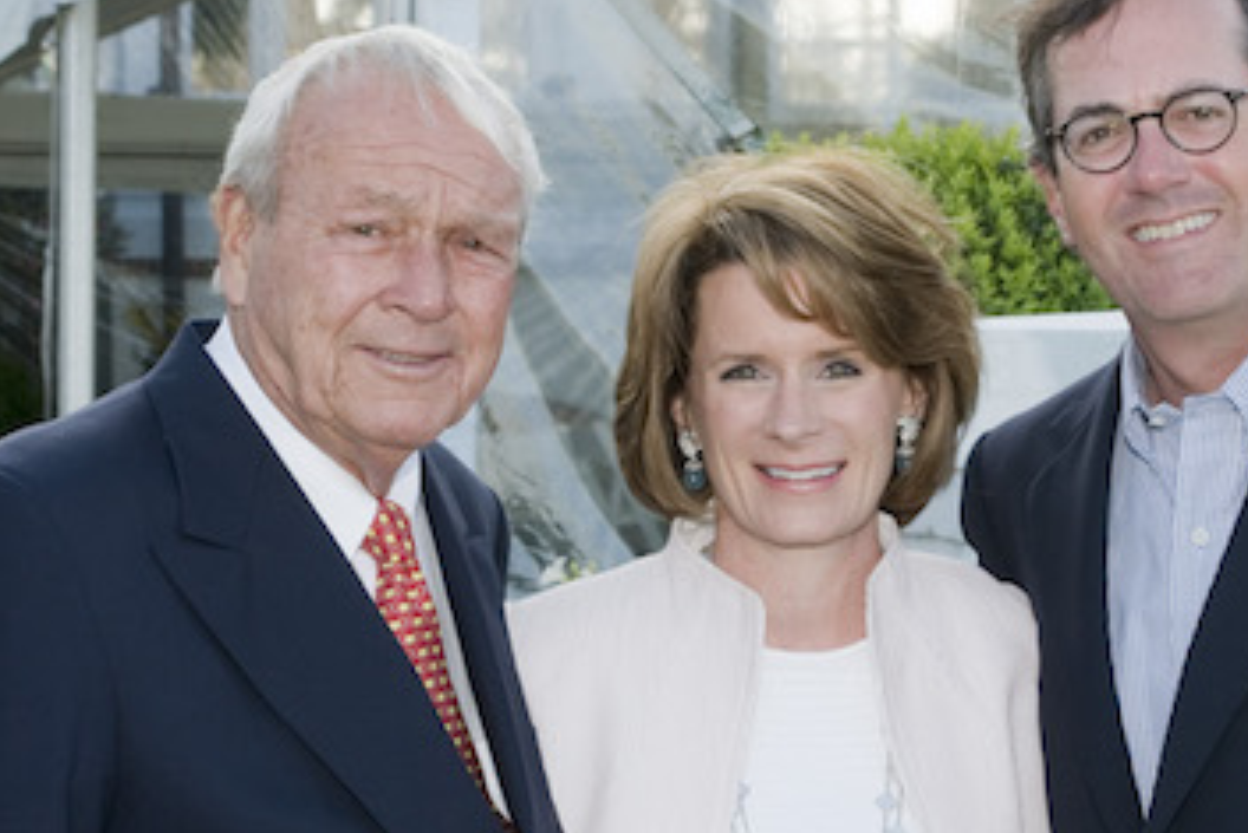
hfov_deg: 17.3
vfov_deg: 11.6
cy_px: 567
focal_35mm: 118
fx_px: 4092
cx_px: 794
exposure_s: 1/100
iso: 200
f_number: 9
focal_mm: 42
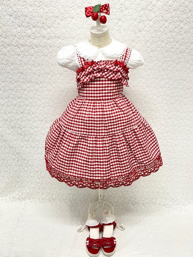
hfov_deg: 53.1
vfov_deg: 67.3
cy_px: 128
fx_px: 193
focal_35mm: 26
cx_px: 96
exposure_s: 1/50
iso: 80
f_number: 1.8
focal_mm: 4.25
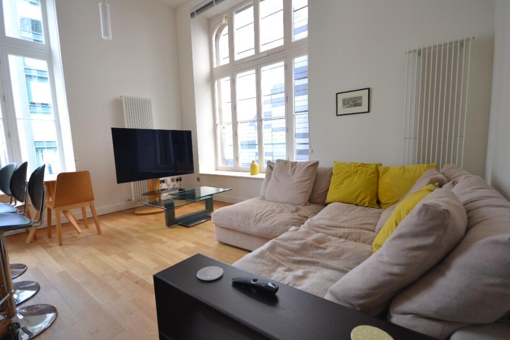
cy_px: 172
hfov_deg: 96.7
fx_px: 227
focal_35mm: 16
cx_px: 257
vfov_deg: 73.7
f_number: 4.5
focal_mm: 10
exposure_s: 1/80
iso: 400
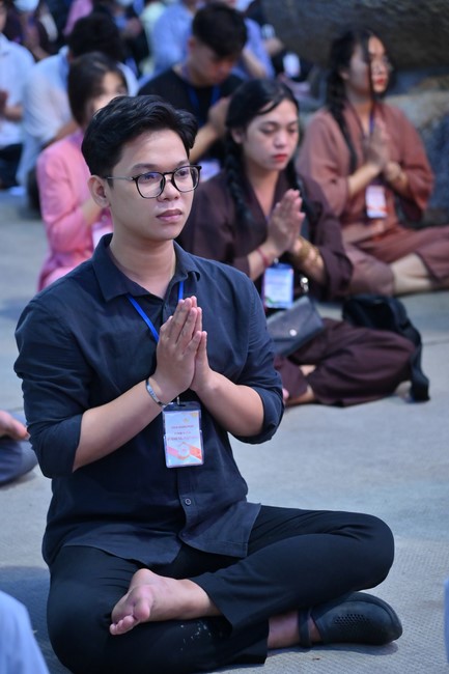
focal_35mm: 120
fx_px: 2246
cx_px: 224
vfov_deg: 17.1
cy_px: 337
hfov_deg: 11.4
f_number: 4.5
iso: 2000
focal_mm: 120
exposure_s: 1/50
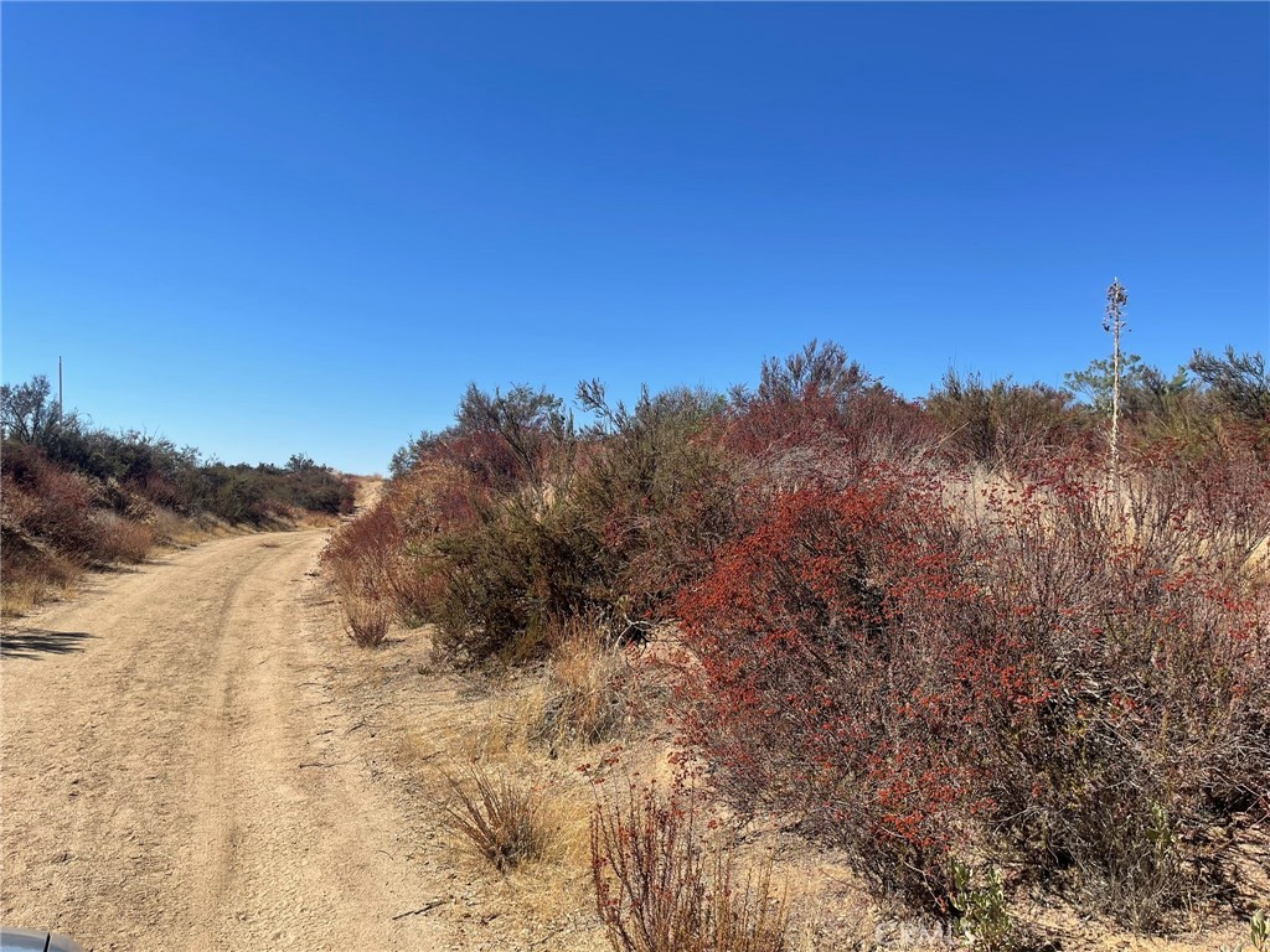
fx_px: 917
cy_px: 476
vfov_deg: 54.9
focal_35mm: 25
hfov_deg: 69.4
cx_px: 635
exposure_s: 1/3559
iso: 32
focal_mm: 5.1
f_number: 1.6
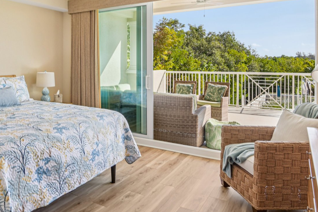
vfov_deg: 42.9
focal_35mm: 30
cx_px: 77
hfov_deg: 58.5
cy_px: 67
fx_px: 265
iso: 400
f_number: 8
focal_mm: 16
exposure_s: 1/250
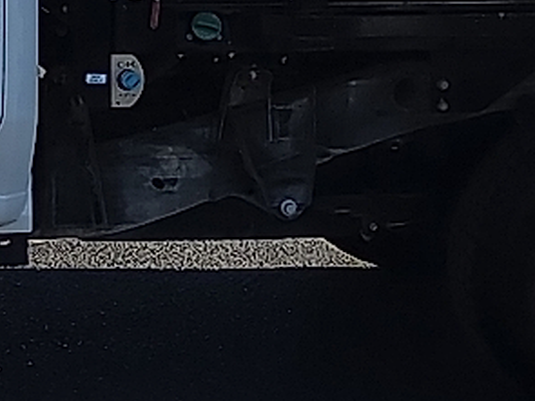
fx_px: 2595
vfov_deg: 8.8
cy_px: -33
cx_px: -219
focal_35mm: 168
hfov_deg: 11.4
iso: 25
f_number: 1.8
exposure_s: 1/1250
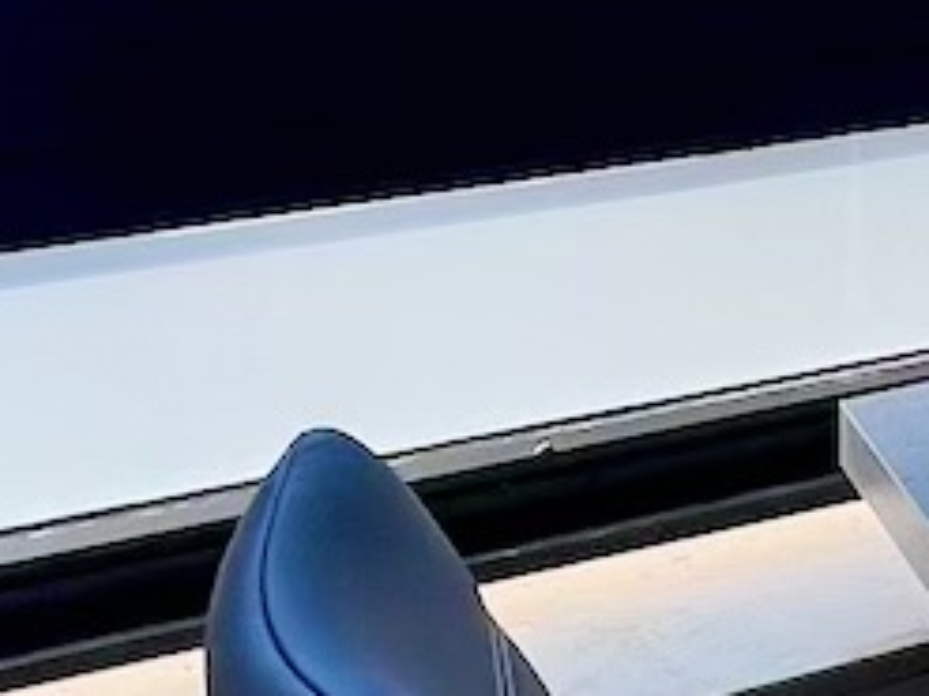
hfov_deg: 17.8
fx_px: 2119
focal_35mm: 79
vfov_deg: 16.4
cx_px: 1832
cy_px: -457
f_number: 1.8
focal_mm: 1.57
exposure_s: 1/713
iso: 32
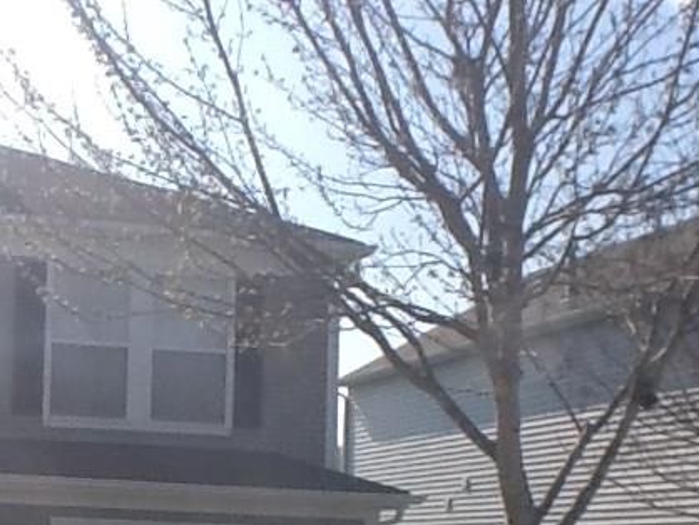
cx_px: -28
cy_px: 548
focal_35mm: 101
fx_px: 2041
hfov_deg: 18.8
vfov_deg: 14.4
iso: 40
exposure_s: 1/1408
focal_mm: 2.03
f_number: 2.4
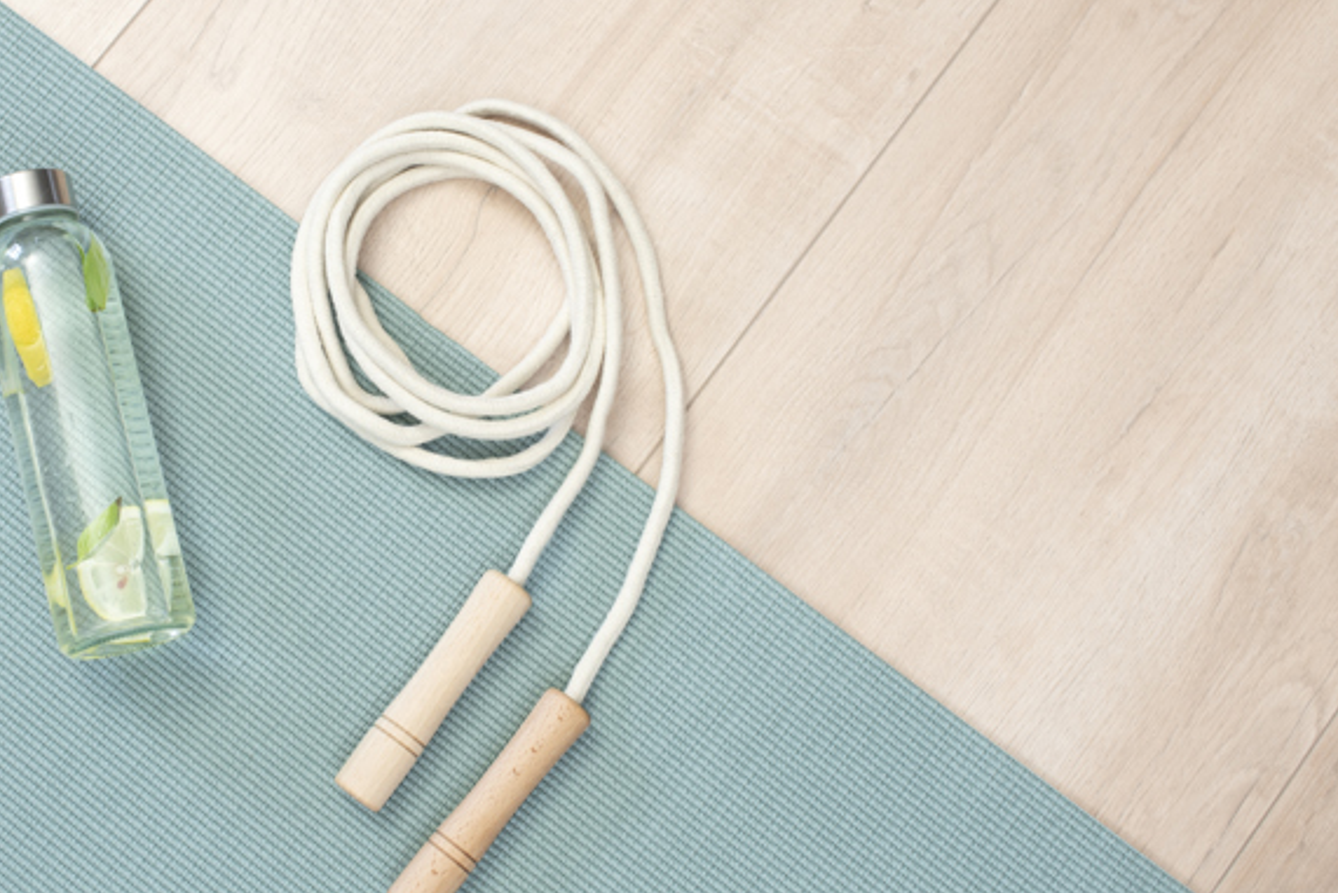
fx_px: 2602
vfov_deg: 19.5
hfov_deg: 28.6
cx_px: 434
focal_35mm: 70
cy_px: 427
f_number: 6.3
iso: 400
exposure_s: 1/10
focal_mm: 50
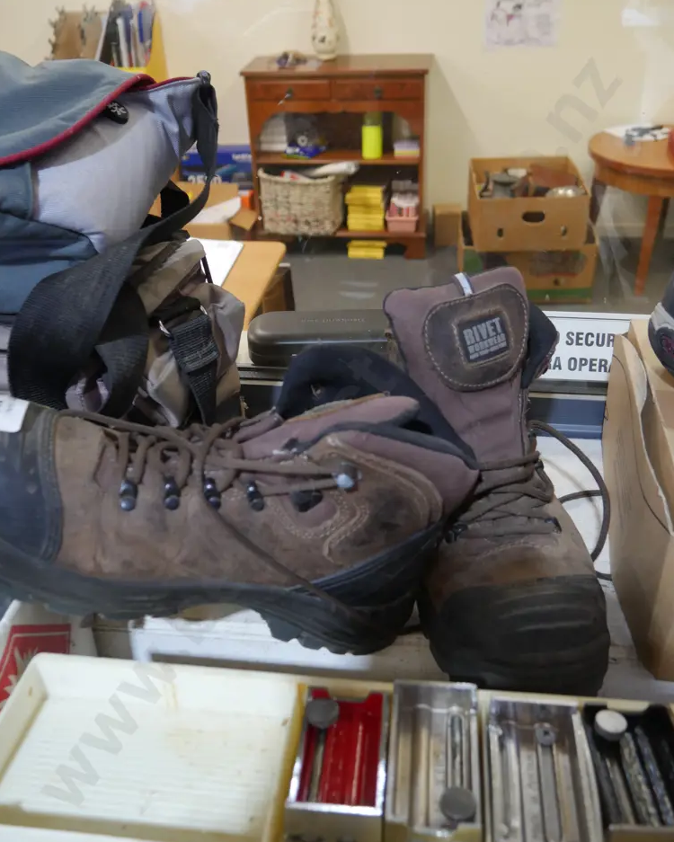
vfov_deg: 55.6
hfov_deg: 45.8
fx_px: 798
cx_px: 330
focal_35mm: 32
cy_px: 437
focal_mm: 15
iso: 1000
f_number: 3.6
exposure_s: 1/60
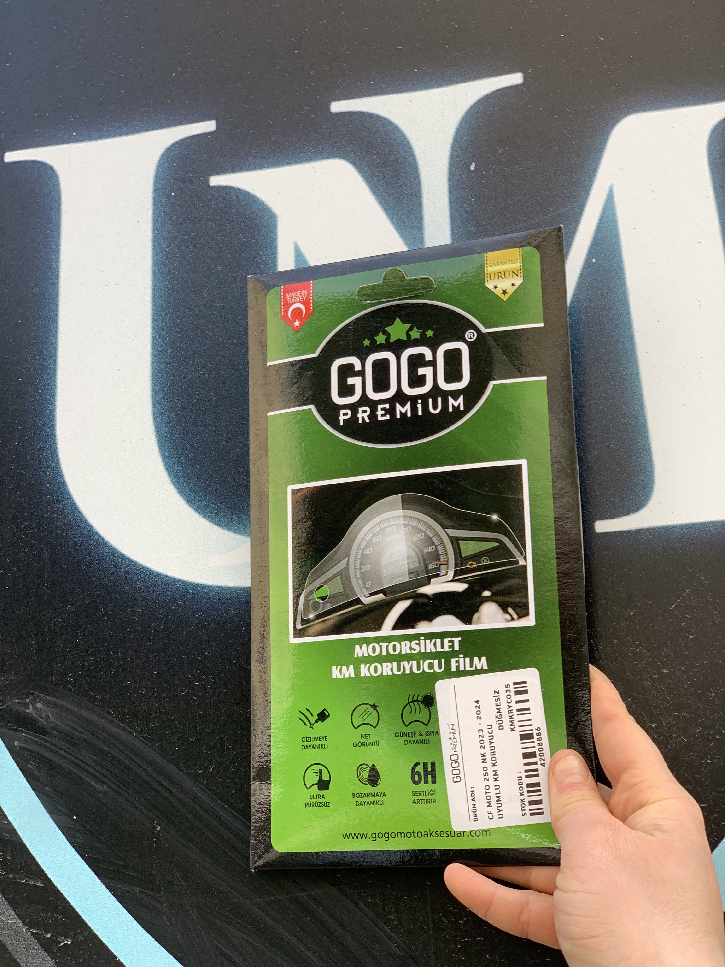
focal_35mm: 52
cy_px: 484
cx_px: 362
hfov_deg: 28.0
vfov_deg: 36.8
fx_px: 1452
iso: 16
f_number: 2.4
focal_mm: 6
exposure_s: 1/146
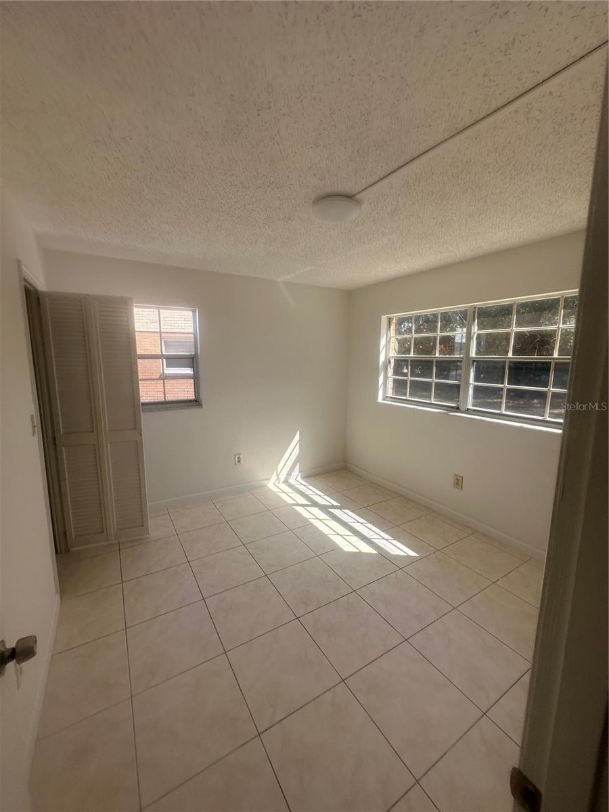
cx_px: 304
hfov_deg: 85.7
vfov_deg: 102.1
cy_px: 406
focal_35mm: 14
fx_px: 328
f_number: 2.2
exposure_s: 1/215
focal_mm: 2.22
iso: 40
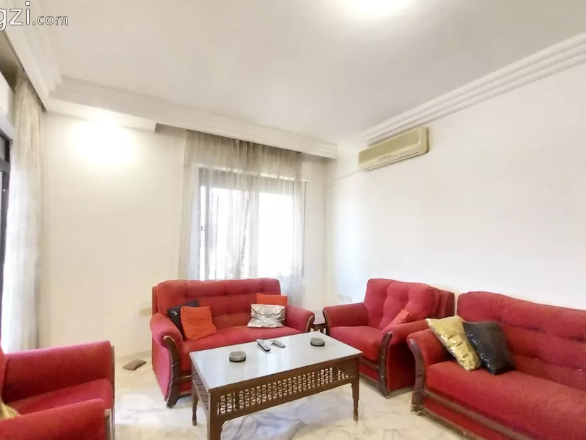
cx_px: 276
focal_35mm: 15
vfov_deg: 81.5
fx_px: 254
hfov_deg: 98.1
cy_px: 241
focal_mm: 1.3
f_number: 2.2
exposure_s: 1/14
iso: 400
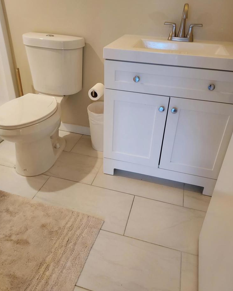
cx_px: 117
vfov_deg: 66.0
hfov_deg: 54.9
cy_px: 135
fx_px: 224
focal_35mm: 26
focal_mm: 4.6
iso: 200
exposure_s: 1/60
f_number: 1.8
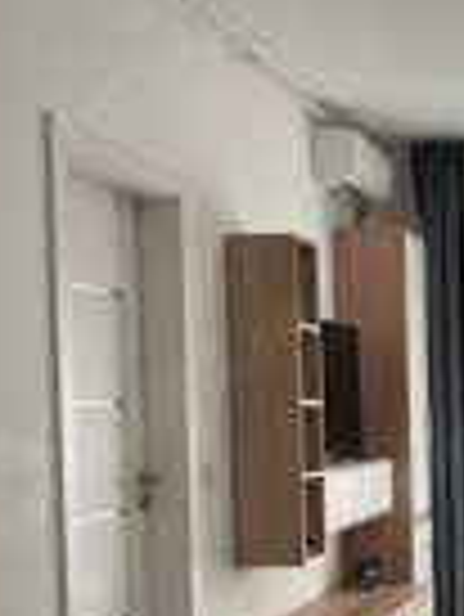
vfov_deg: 25.3
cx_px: 604
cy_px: 463
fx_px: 1356
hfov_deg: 18.1
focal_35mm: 76
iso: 50
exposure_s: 1/359
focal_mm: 5.7
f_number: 1.5
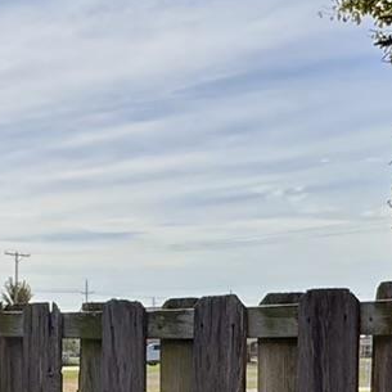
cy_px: 419
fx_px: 1063
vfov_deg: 20.1
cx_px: 82
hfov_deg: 20.7
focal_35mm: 83
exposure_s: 1/2985
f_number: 2.2
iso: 50
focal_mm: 2.22
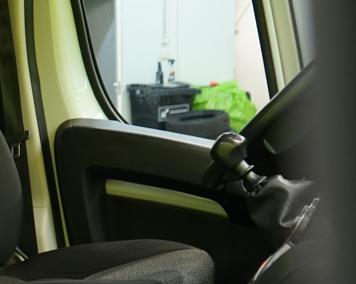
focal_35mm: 109
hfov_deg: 15.6
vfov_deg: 14.1
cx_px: -246
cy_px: 207
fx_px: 1148
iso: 800
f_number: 4
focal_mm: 33
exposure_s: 1/25
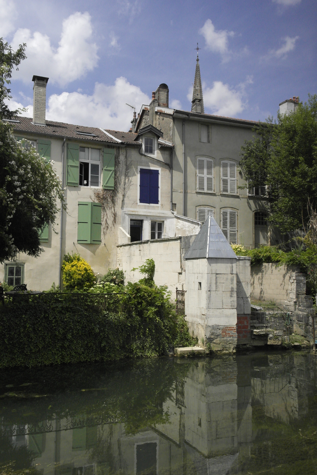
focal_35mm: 33
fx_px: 436
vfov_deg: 57.2
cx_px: 158
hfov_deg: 40.0
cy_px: 238
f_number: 7.1
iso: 1600
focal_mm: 22
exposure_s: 1/4000
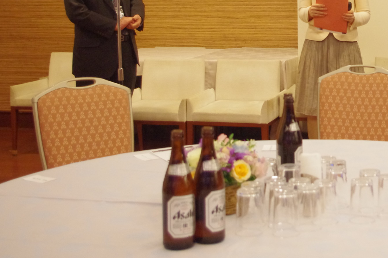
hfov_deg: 26.1
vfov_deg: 17.8
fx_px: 807
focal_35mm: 75
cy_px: 14
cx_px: 357
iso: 2000
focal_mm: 26.25
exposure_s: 1/50
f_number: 4
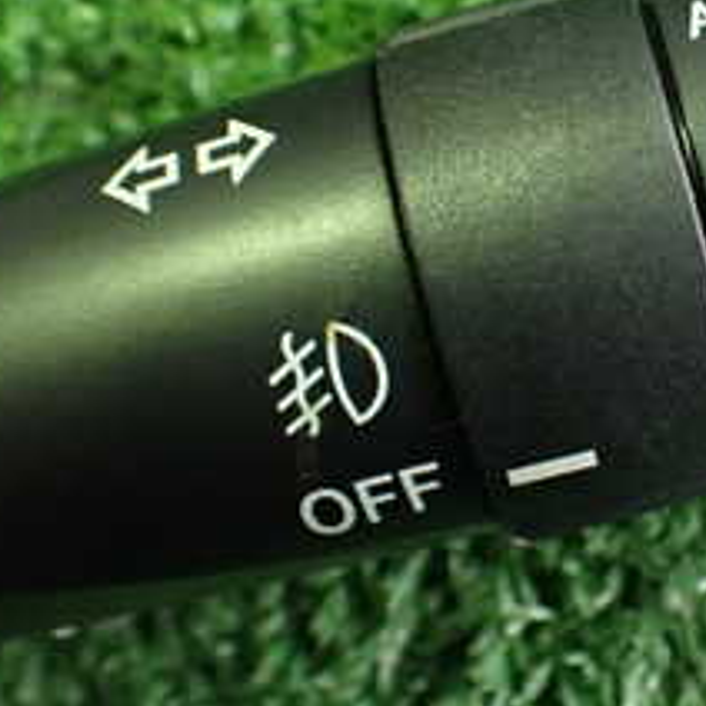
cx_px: 683
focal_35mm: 75
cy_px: 260
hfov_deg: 22.3
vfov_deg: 23.0
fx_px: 1731
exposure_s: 1/40
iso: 800
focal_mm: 5.4
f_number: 2.3
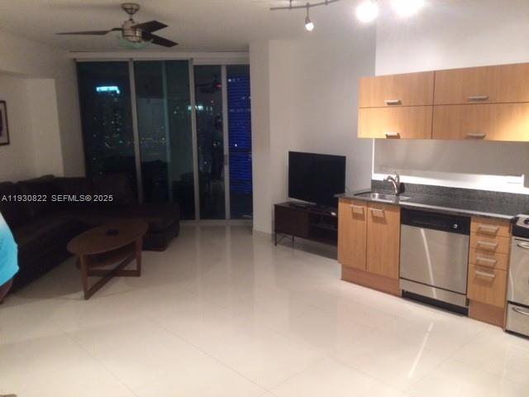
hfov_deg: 61.7
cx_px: 264
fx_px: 443
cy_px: 198
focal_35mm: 29
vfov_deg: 48.2
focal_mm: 4.15
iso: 250
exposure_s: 1/30
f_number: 2.2
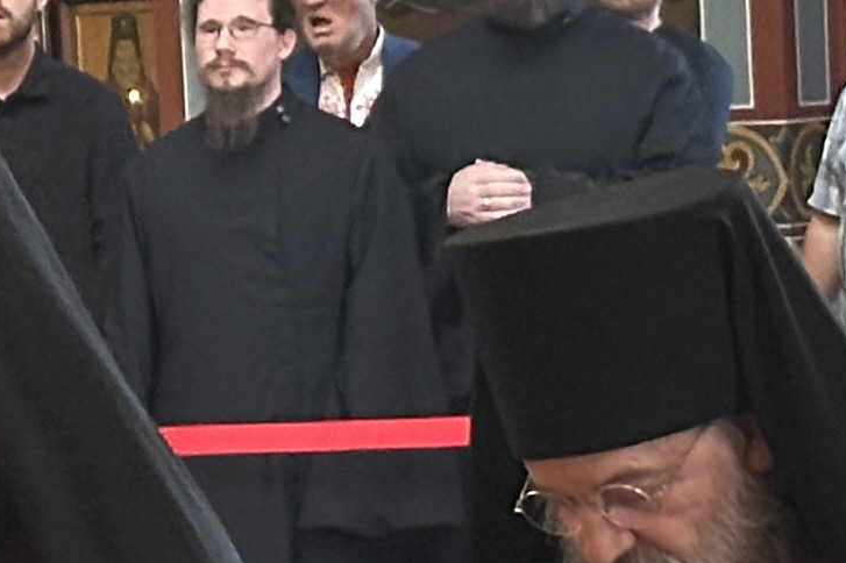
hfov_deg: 7.3
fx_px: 6506
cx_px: -442
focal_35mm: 277
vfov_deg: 4.9
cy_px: 568
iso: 500
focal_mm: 6.86
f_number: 1.78
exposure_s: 1/30
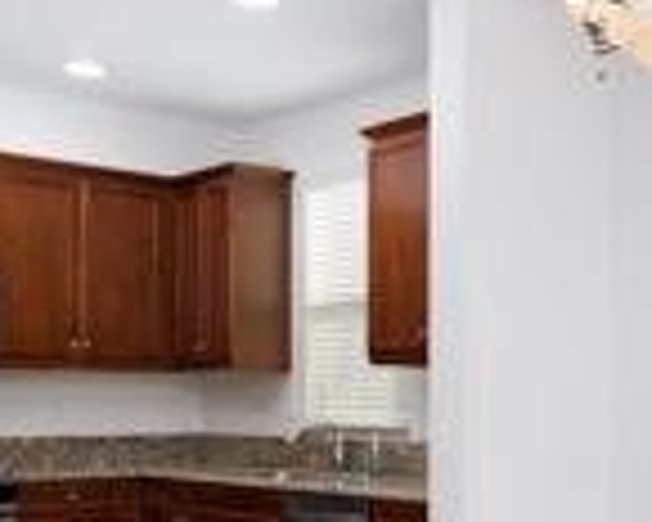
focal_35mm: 58
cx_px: 710
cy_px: 407
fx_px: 1119
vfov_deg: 25.8
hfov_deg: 29.4
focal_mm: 14
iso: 500
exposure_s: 1/200
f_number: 7.1
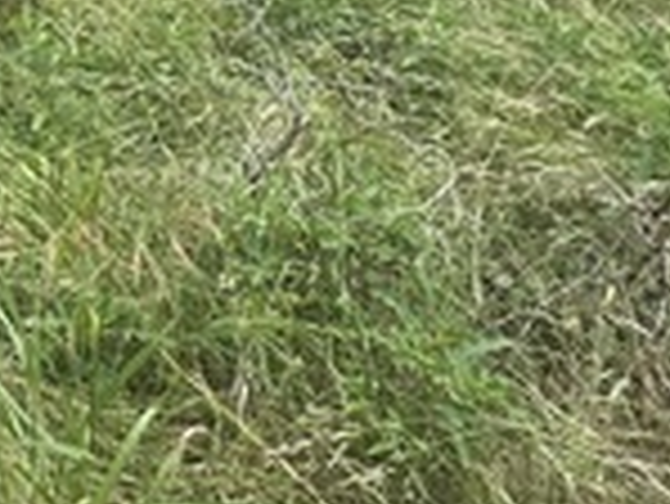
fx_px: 1162
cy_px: -405
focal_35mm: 60
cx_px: -211
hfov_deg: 26.9
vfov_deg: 18.8
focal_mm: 2.22
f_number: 2.2
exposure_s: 1/681
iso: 40
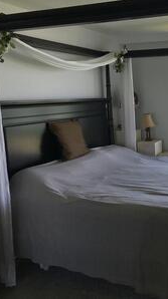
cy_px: 150
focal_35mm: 41
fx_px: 326
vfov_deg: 49.4
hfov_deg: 27.1
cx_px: 173
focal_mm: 3.99
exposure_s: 1/242
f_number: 1.8
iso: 20
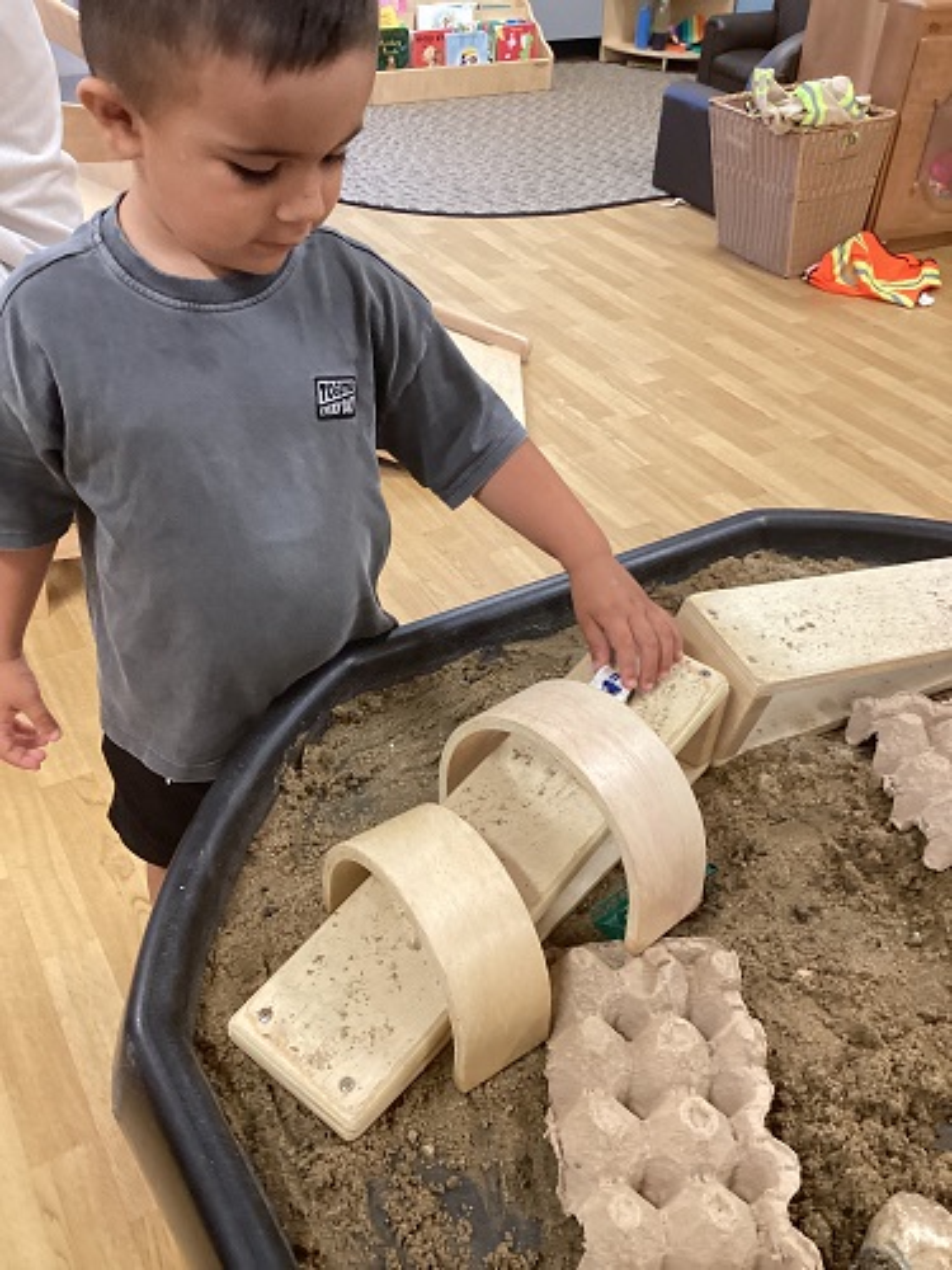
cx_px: 476
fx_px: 1137
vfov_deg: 58.4
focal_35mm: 31
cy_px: 635
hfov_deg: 45.4
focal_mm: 3.3
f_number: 2.4
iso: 250
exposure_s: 1/60
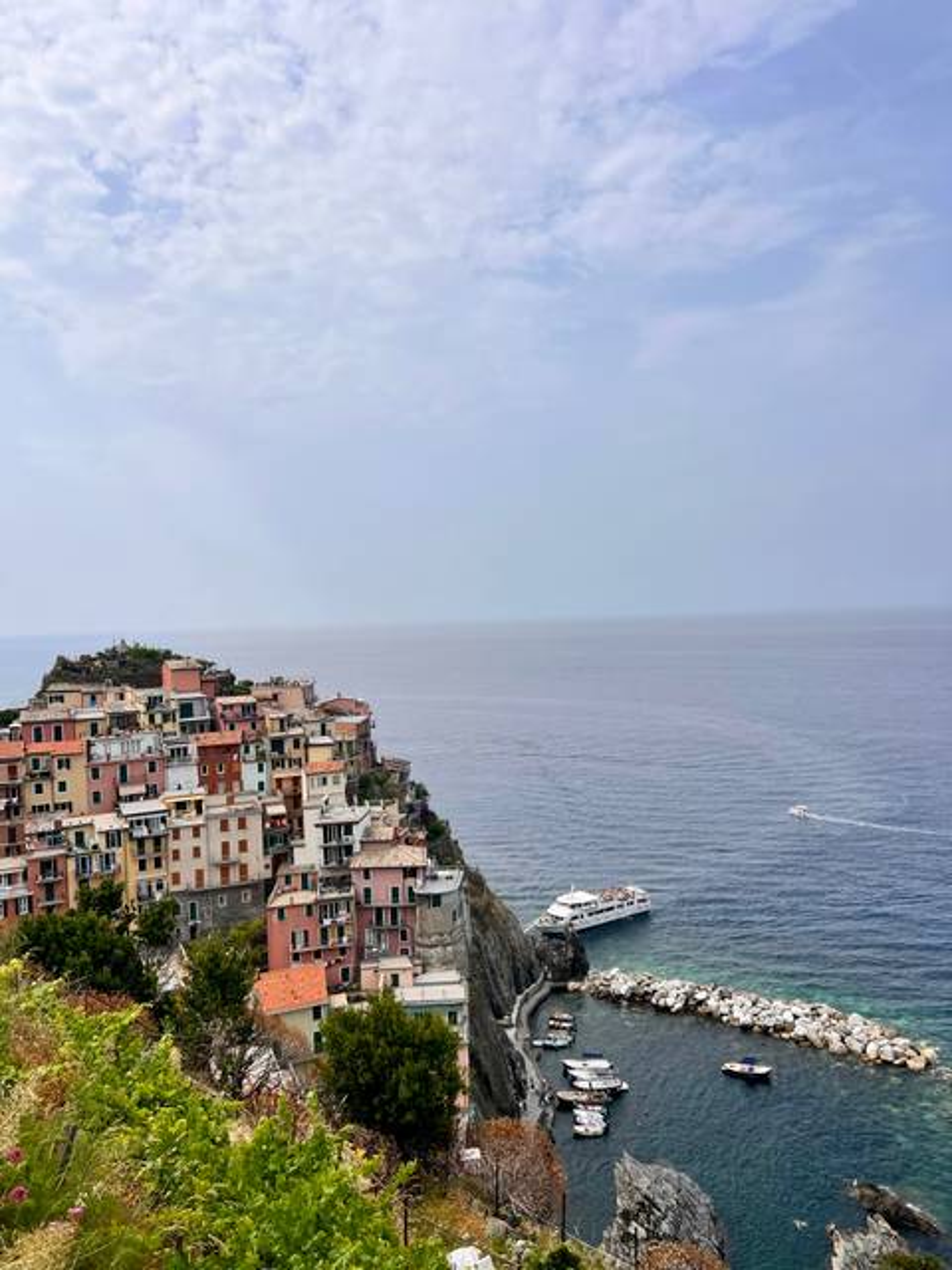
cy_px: 635
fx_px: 953
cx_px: 476
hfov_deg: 53.1
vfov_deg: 67.3
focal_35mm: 26
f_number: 1.5
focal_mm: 5.7
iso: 50
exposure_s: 1/8000
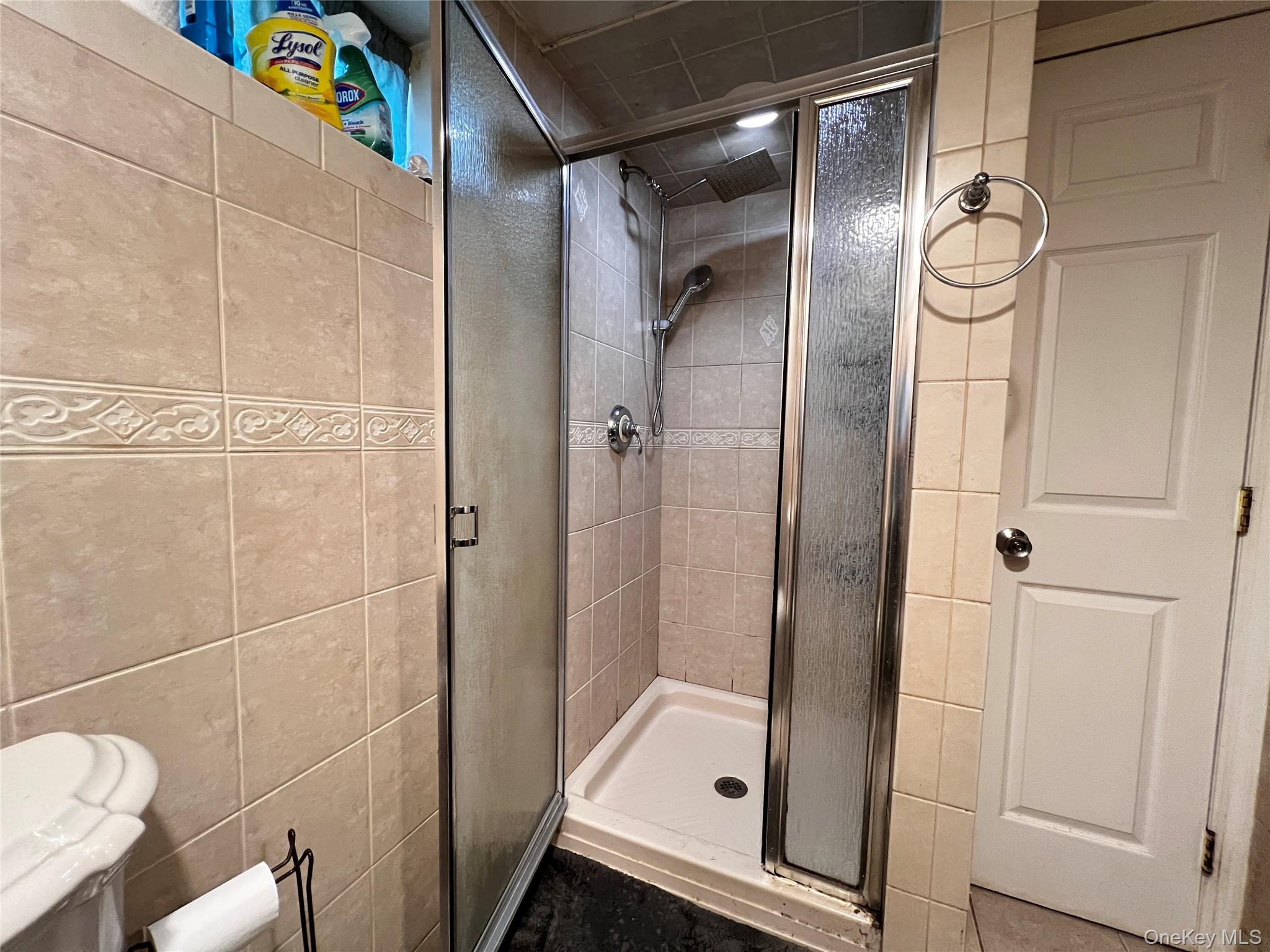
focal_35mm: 13
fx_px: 477
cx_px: 635
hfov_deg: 106.2
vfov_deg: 89.9
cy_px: 476
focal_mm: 1.57
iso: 500
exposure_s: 1/60
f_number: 1.8
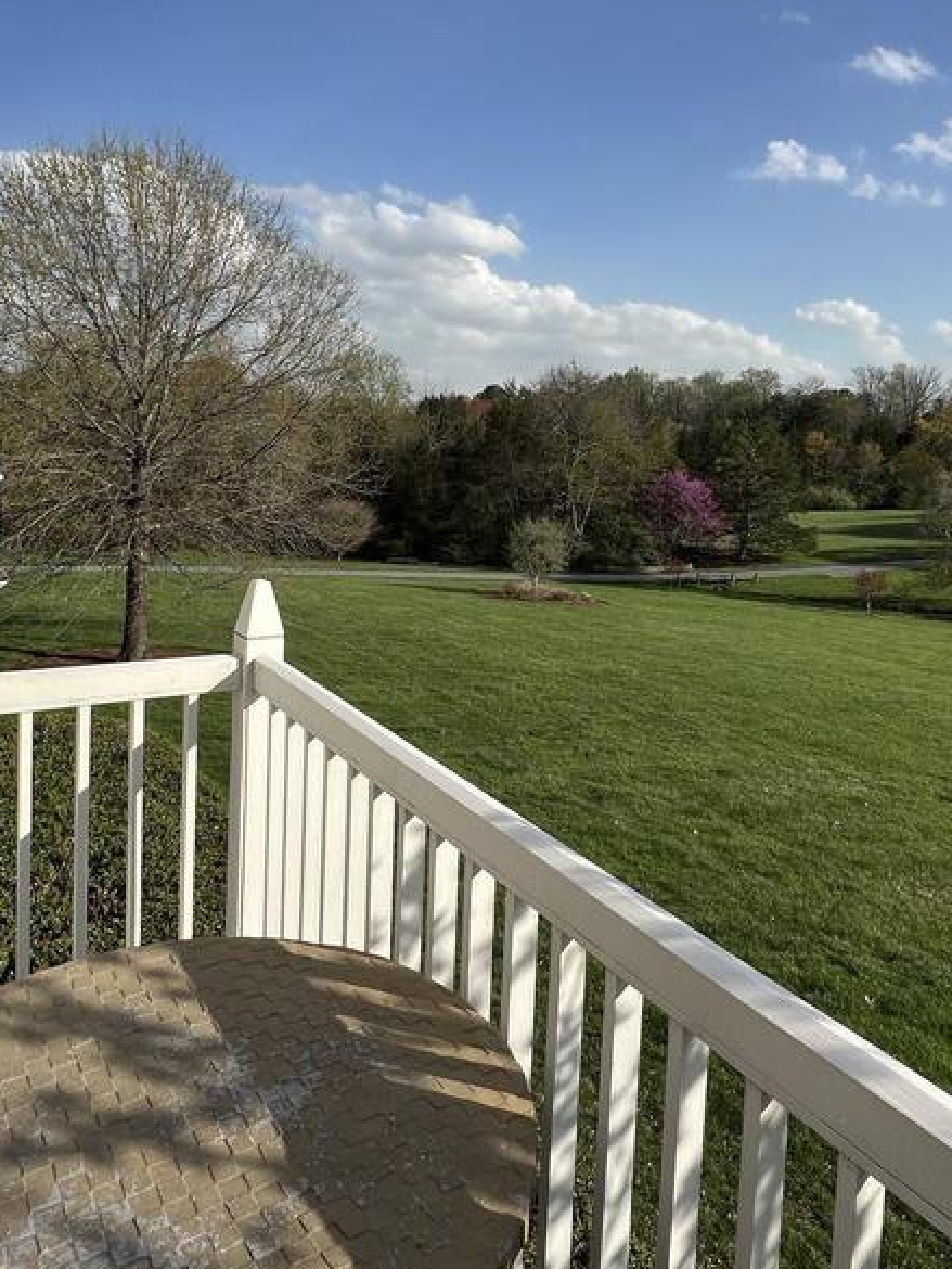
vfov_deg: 70.9
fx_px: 880
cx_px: 512
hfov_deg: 56.8
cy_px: 512
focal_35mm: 24
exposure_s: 1/1908
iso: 32
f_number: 1.8
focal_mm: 1.57
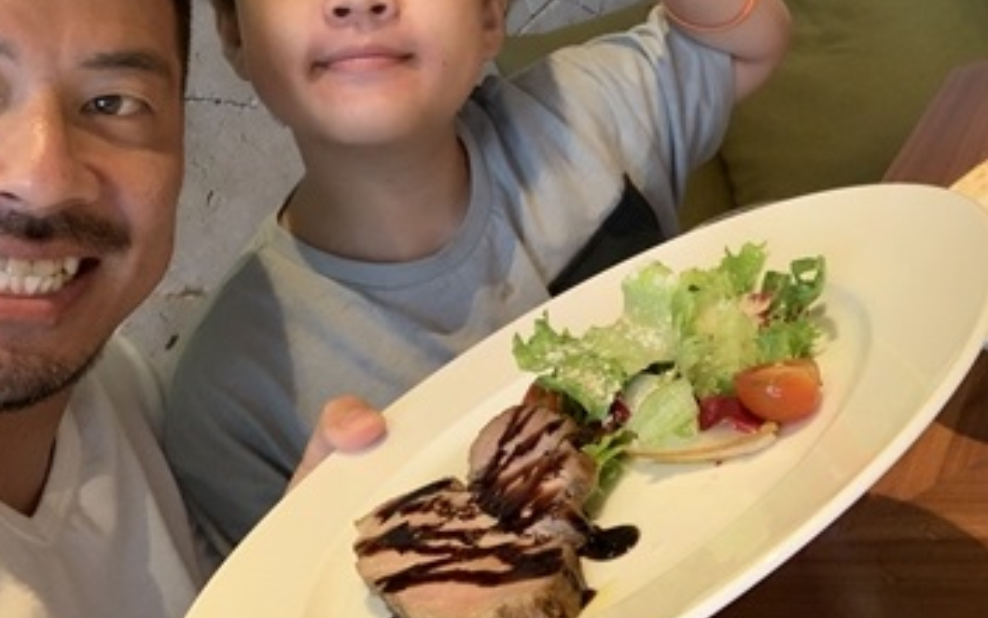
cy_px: 147
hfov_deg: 41.8
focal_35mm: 48
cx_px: 526
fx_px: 1293
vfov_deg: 26.5
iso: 250
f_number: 2.2
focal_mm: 2.87
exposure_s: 1/43
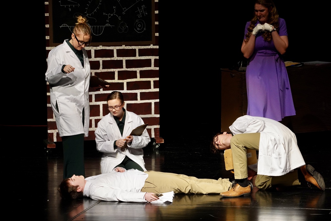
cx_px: 166
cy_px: 110
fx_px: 2529
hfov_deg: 7.5
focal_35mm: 275
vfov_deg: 5.0
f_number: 11
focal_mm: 275
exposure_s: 1/100
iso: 3200
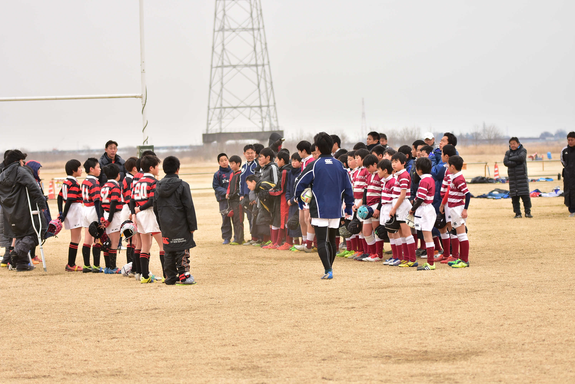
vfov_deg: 10.6
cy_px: 192
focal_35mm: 129
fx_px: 2062
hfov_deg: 15.9
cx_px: 288
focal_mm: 86
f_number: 3.2
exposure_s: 1/640
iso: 160
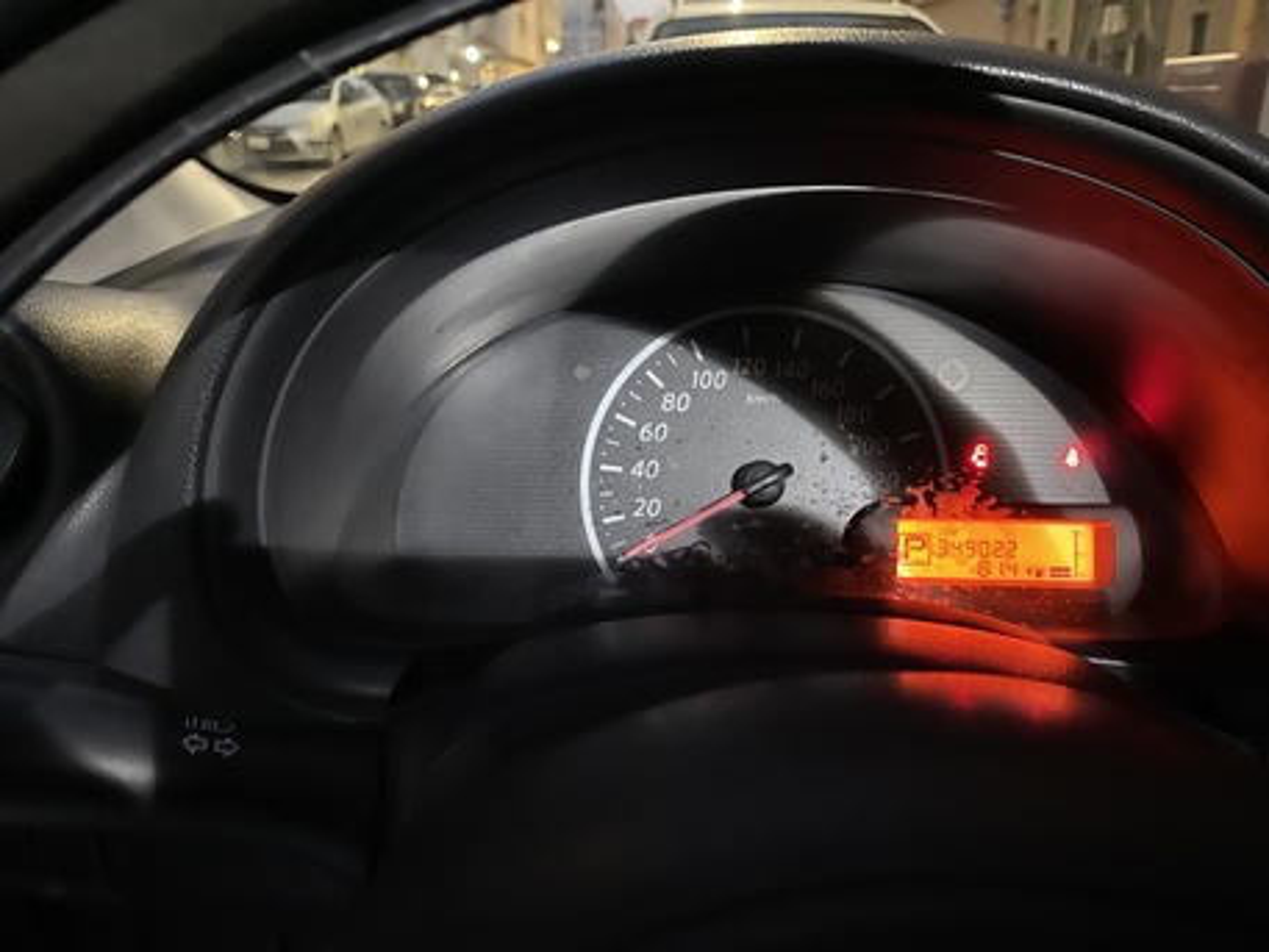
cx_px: 634
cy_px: 476
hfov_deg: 67.3
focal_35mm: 26
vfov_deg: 53.1
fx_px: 953
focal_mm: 4.25
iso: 250
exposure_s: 1/4
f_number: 1.8
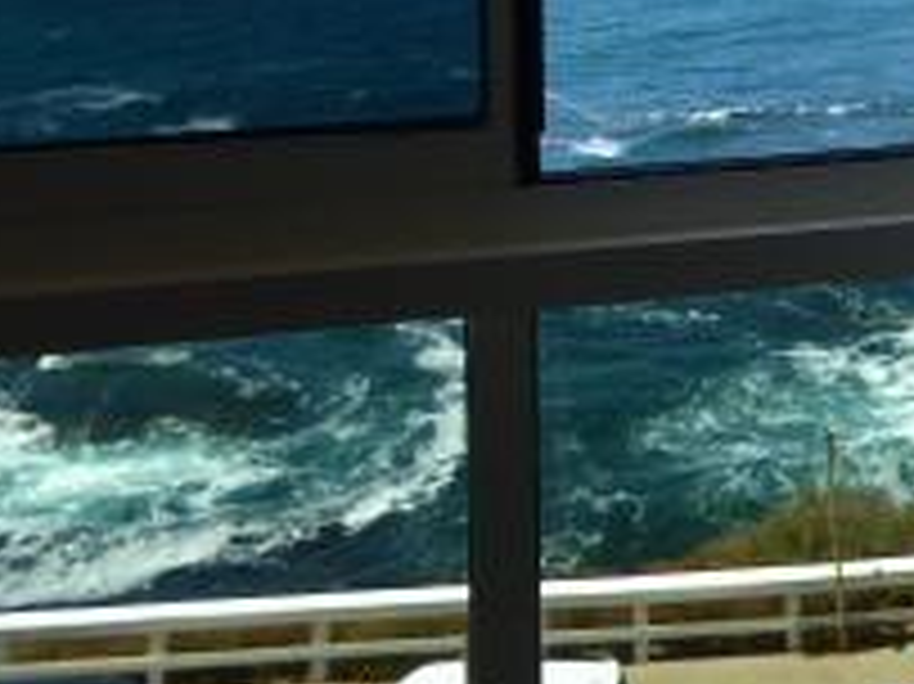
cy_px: -306
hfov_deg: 29.4
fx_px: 1662
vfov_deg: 20.4
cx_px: 828
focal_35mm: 63
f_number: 2.8
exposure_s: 1/1000
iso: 100
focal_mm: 3.58
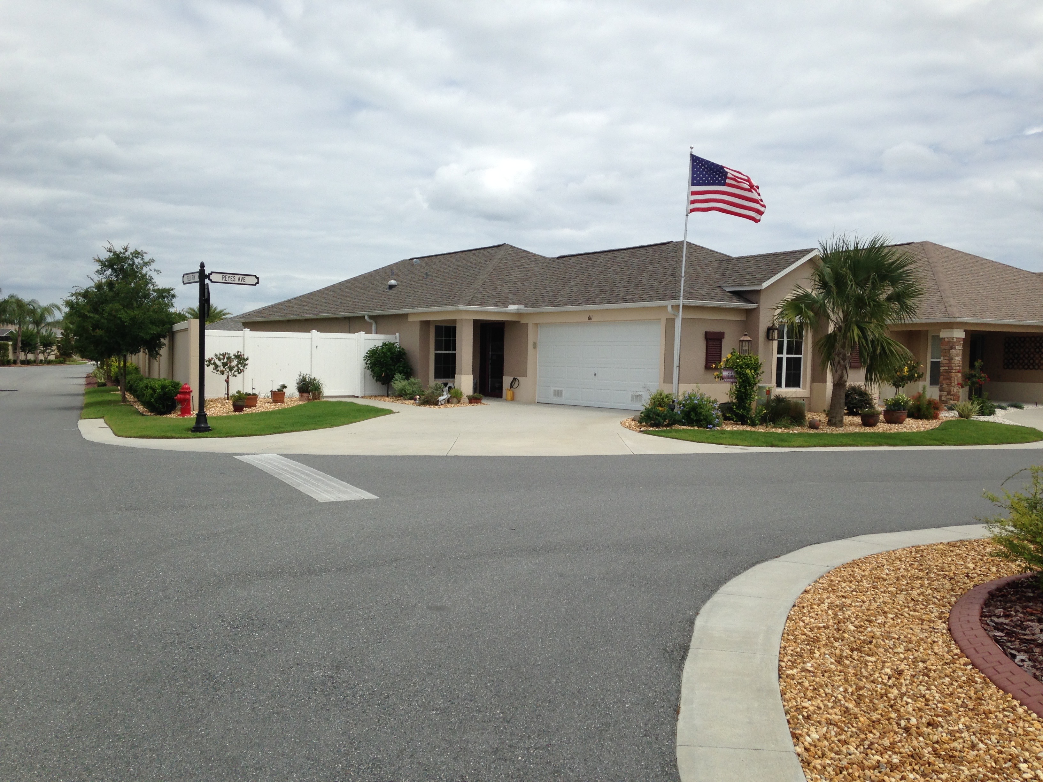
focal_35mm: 33
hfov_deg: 55.4
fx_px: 994
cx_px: 522
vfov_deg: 42.9
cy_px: 391
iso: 50
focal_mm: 4.12
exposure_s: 1/2463
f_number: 2.4
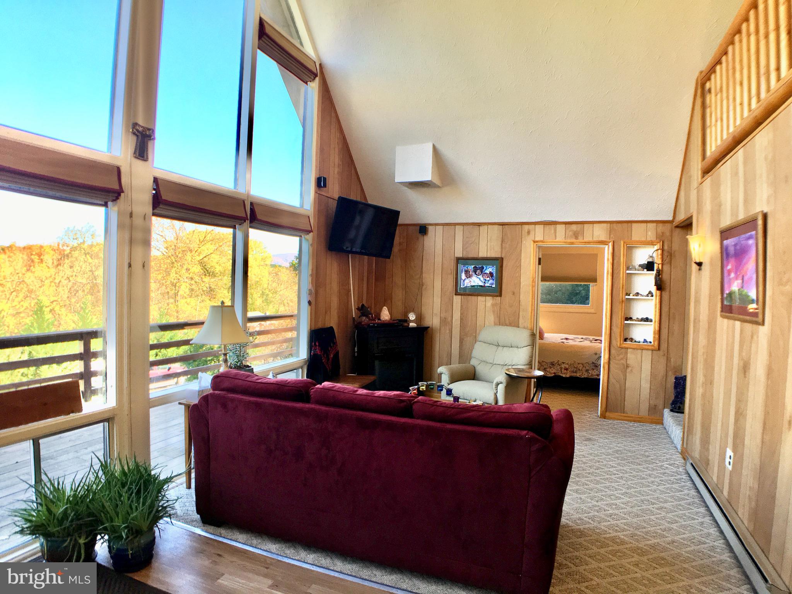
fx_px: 664
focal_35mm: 29
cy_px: 297
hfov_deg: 61.7
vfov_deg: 48.2
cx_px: 396
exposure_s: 1/120
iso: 40
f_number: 2.2
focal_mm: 4.15
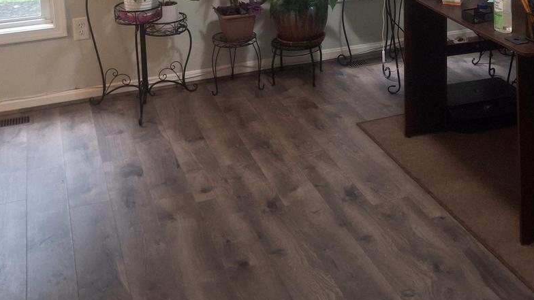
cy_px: -48
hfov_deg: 40.9
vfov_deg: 22.3
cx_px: 347
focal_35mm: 50
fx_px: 708
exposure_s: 1/60
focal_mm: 4.69
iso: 200
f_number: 1.8
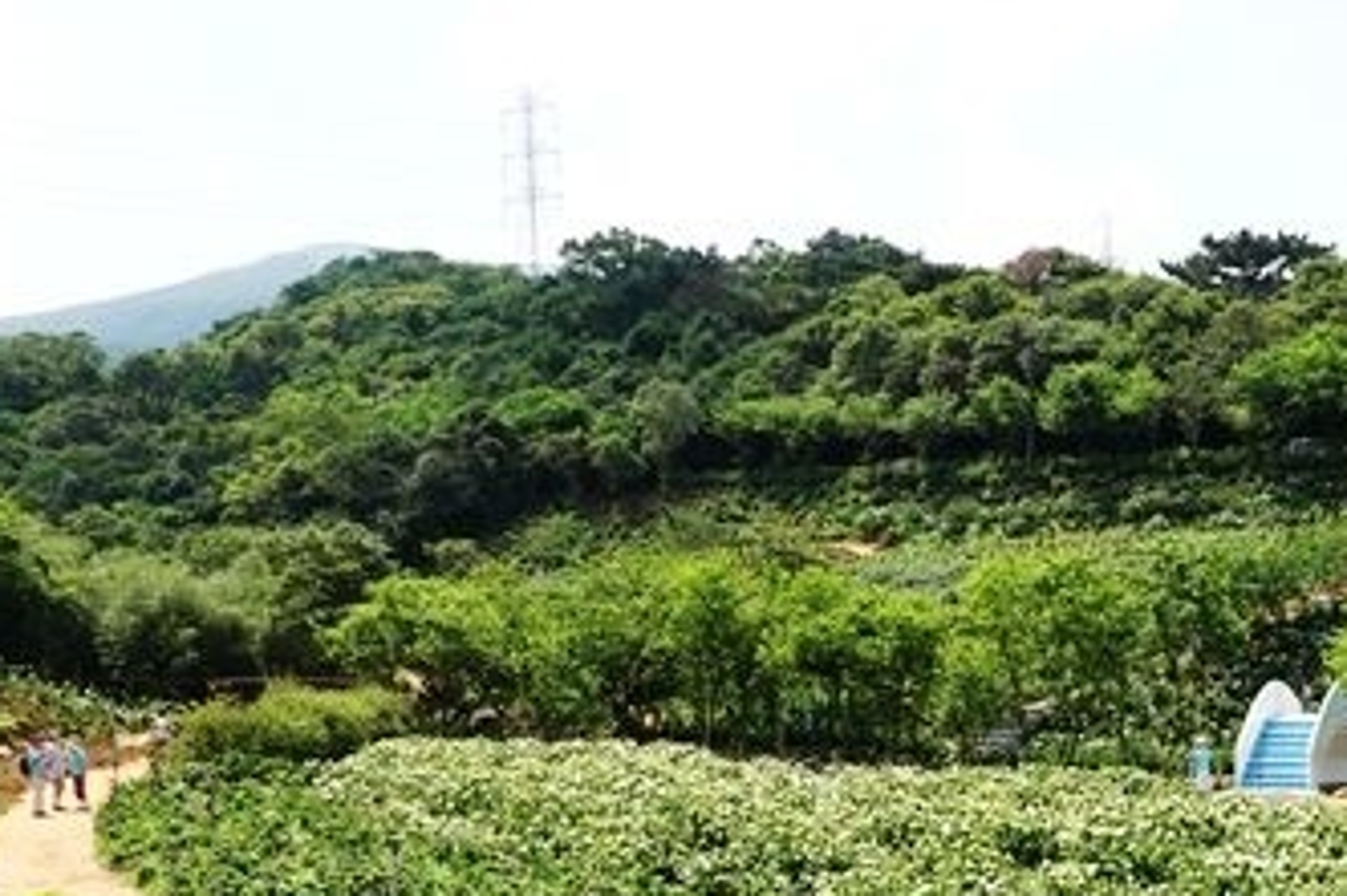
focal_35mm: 47
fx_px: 1758
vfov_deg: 27.4
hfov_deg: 39.1
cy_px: 837
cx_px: 1201
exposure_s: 1/320
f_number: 5.6
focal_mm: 9
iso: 125
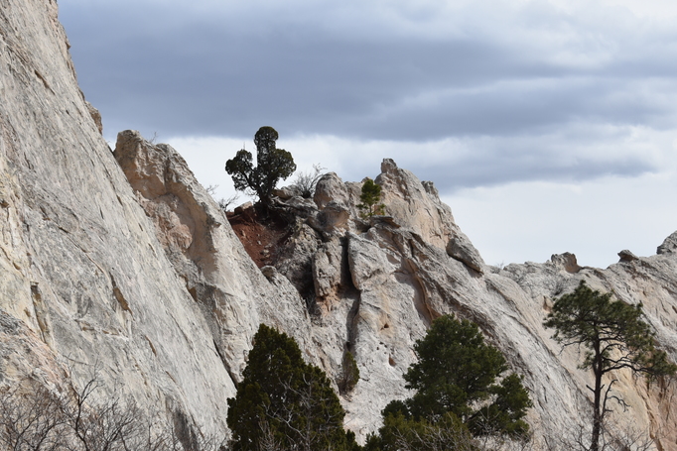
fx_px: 2295
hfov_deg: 16.8
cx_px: 341
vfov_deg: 11.2
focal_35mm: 122
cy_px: 347
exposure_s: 1/250
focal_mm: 65
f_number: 8
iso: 100
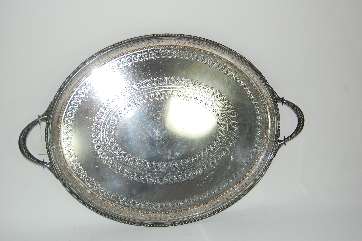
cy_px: 120
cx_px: 181
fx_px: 452
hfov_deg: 43.6
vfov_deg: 29.8
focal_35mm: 45
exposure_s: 1/500
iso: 400
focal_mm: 30
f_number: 5.6
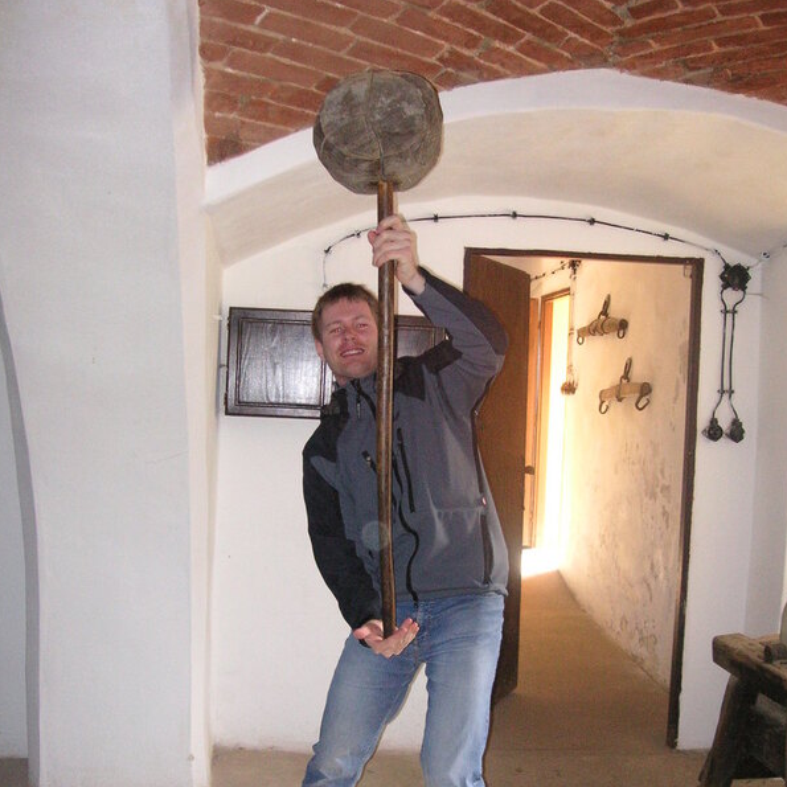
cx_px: 394
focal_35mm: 44
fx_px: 1132
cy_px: 513
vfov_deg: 38.0
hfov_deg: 38.3
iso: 160
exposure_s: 1/60
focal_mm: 6.1
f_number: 2.8
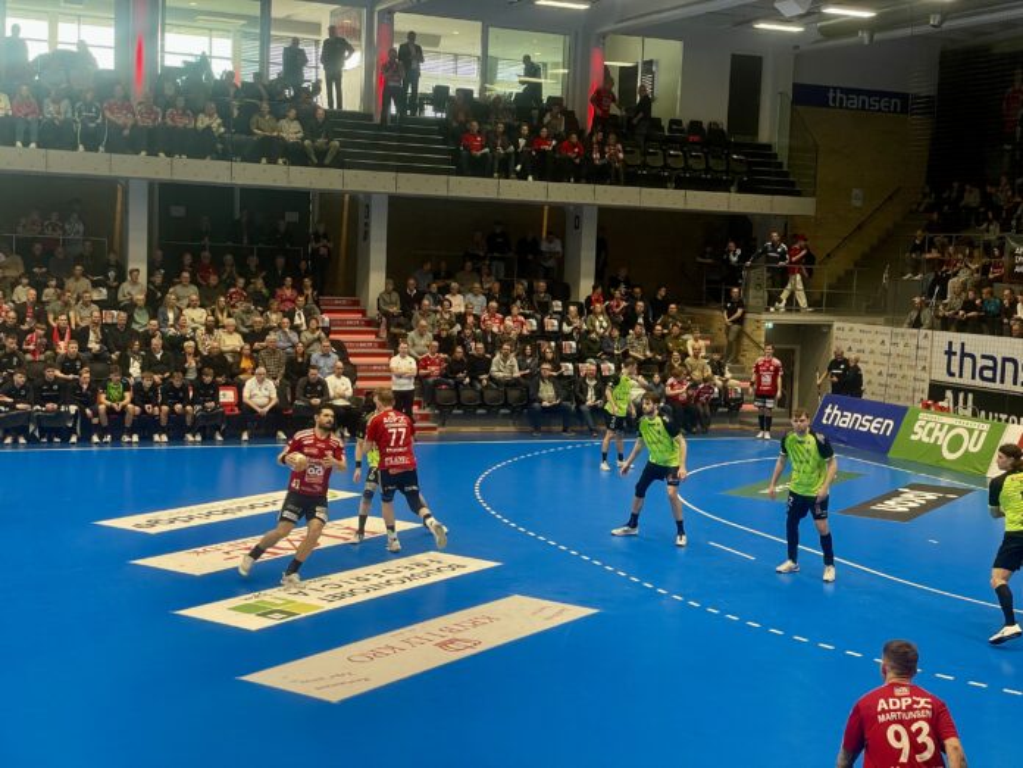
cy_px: 384
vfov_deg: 28.0
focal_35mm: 52
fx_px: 1537
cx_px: 512
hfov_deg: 36.8
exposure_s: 1/100
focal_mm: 6
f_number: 2
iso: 50
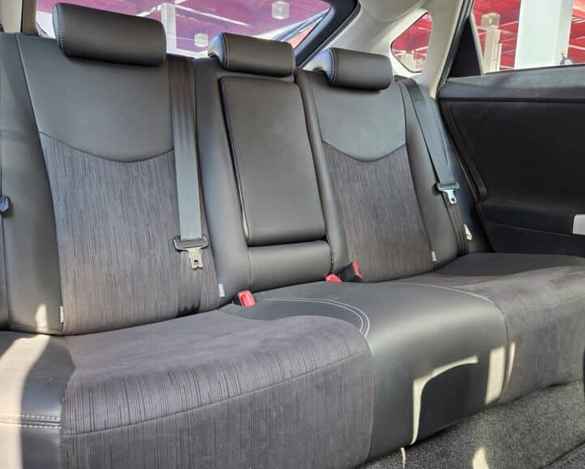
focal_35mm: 25
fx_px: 433
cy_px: 236
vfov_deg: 56.8
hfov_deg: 68.1
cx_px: 285
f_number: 1.8
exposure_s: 1/100
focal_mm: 5.4
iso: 160
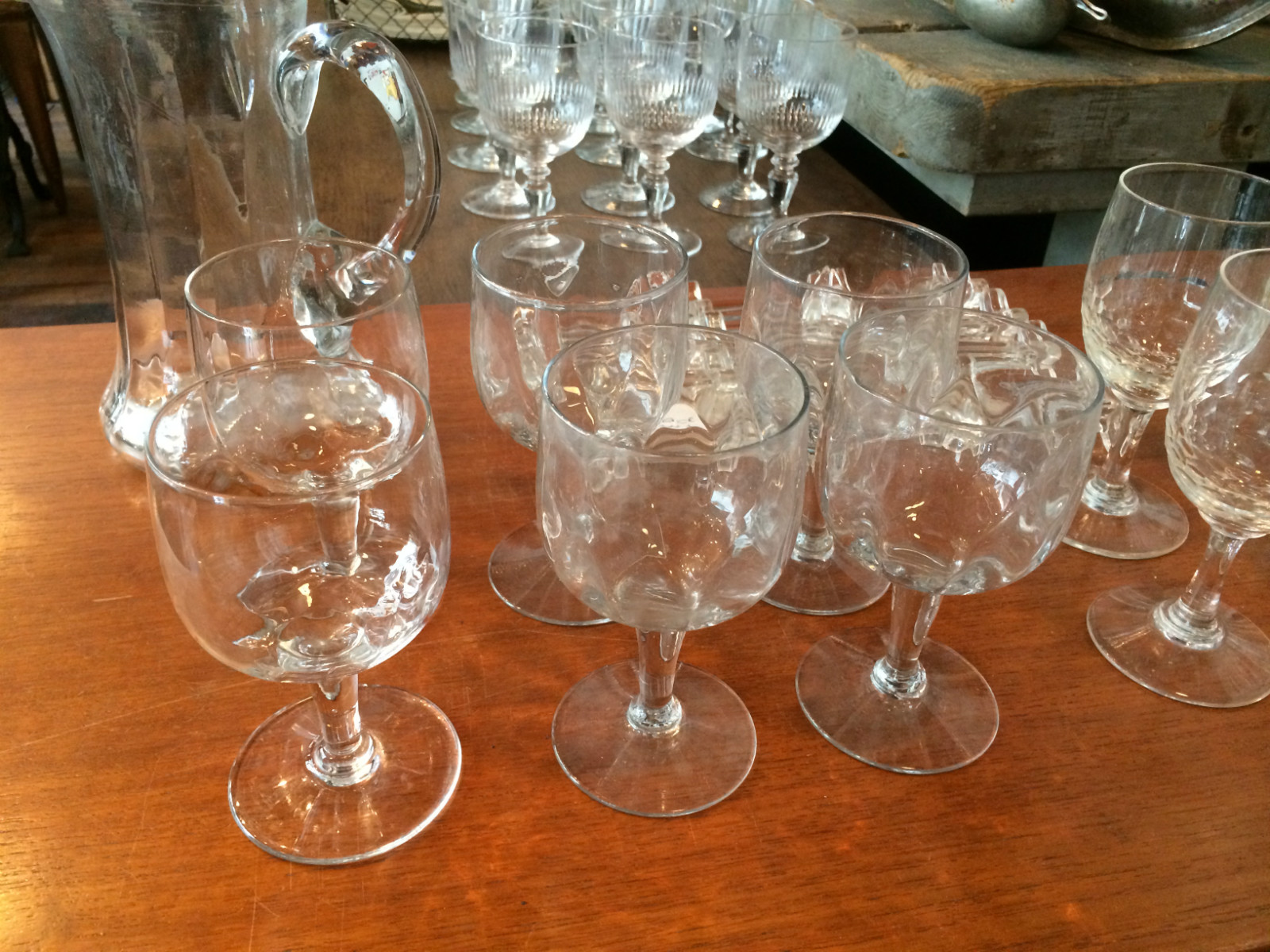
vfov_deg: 46.8
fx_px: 1101
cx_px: 635
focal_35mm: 30
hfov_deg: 60.0
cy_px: 476
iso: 250
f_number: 2.2
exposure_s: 1/30
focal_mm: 4.12
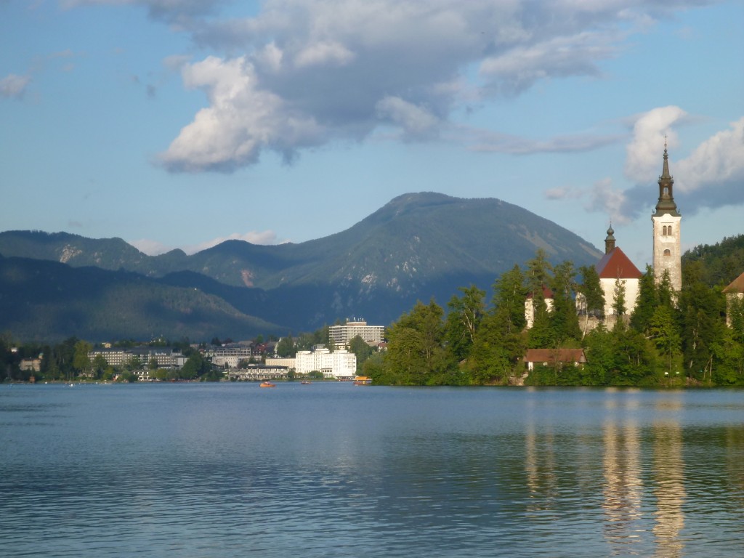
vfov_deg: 14.4
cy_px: 279
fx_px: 2214
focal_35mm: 103
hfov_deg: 19.1
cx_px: 372
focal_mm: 18.3
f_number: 5.7
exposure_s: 1/250
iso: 100
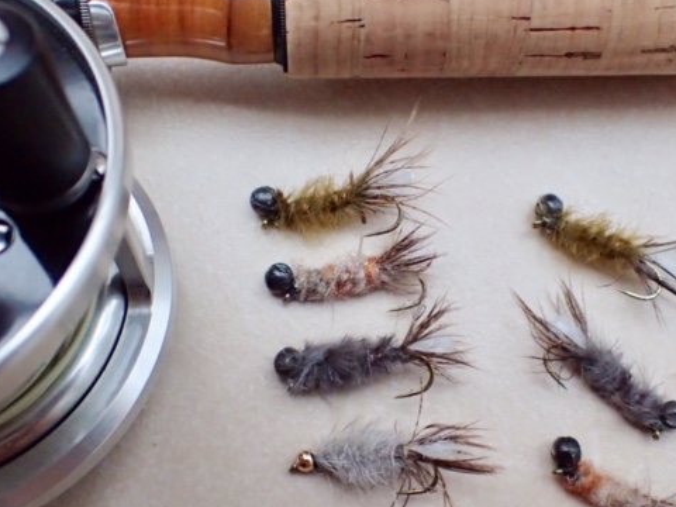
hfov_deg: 46.7
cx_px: 375
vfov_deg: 35.9
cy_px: 286
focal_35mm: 40
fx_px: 781
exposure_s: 1/125
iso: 640
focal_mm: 5.5
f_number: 2.3
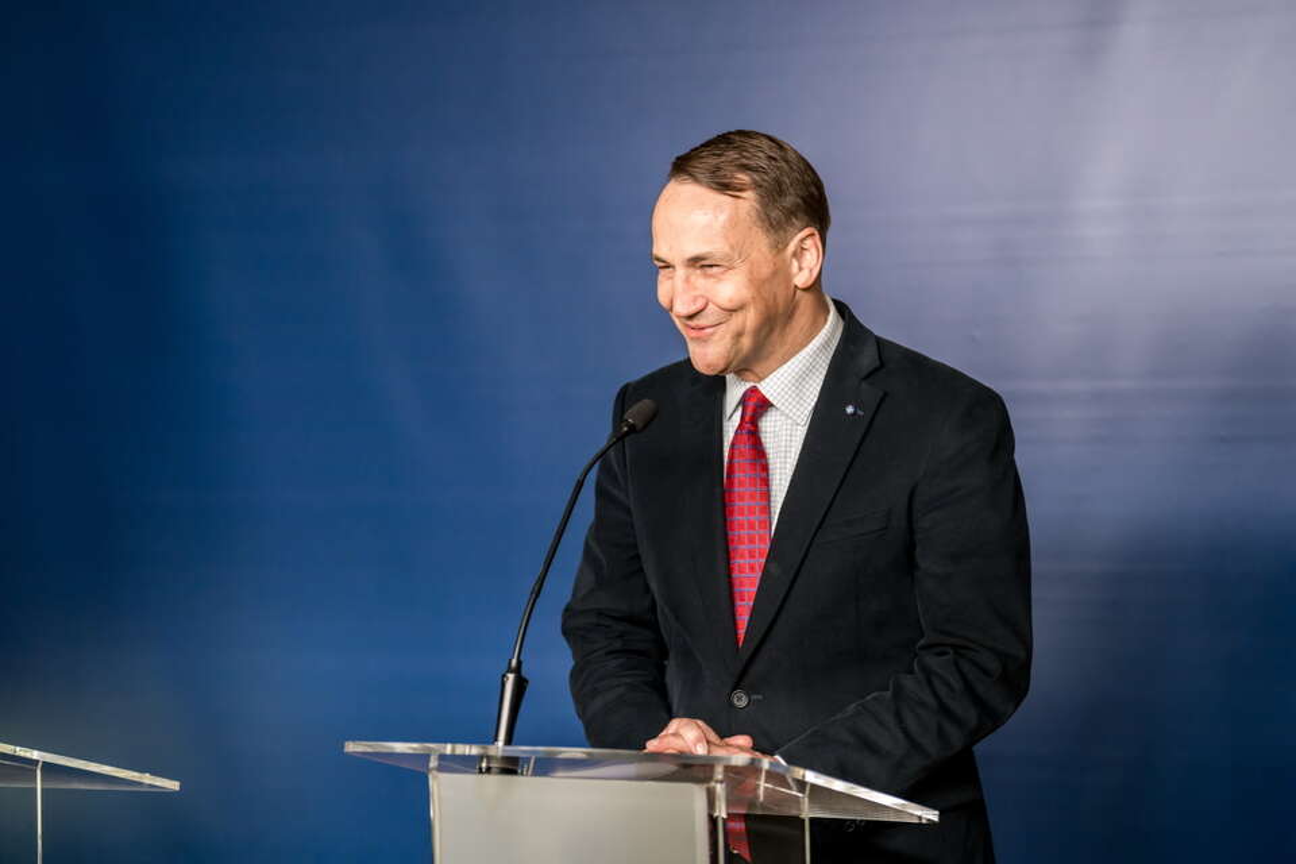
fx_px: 3744
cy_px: 432
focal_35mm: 104
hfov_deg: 19.6
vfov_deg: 13.2
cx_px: 648
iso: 2000
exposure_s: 1/80
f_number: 2.8
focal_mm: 104
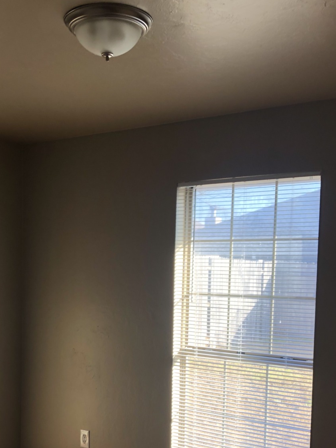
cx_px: 127
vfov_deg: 38.9
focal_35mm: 48
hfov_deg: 30.1
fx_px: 621
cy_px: 317
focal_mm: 3.99
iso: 40
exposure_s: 1/120
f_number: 1.8
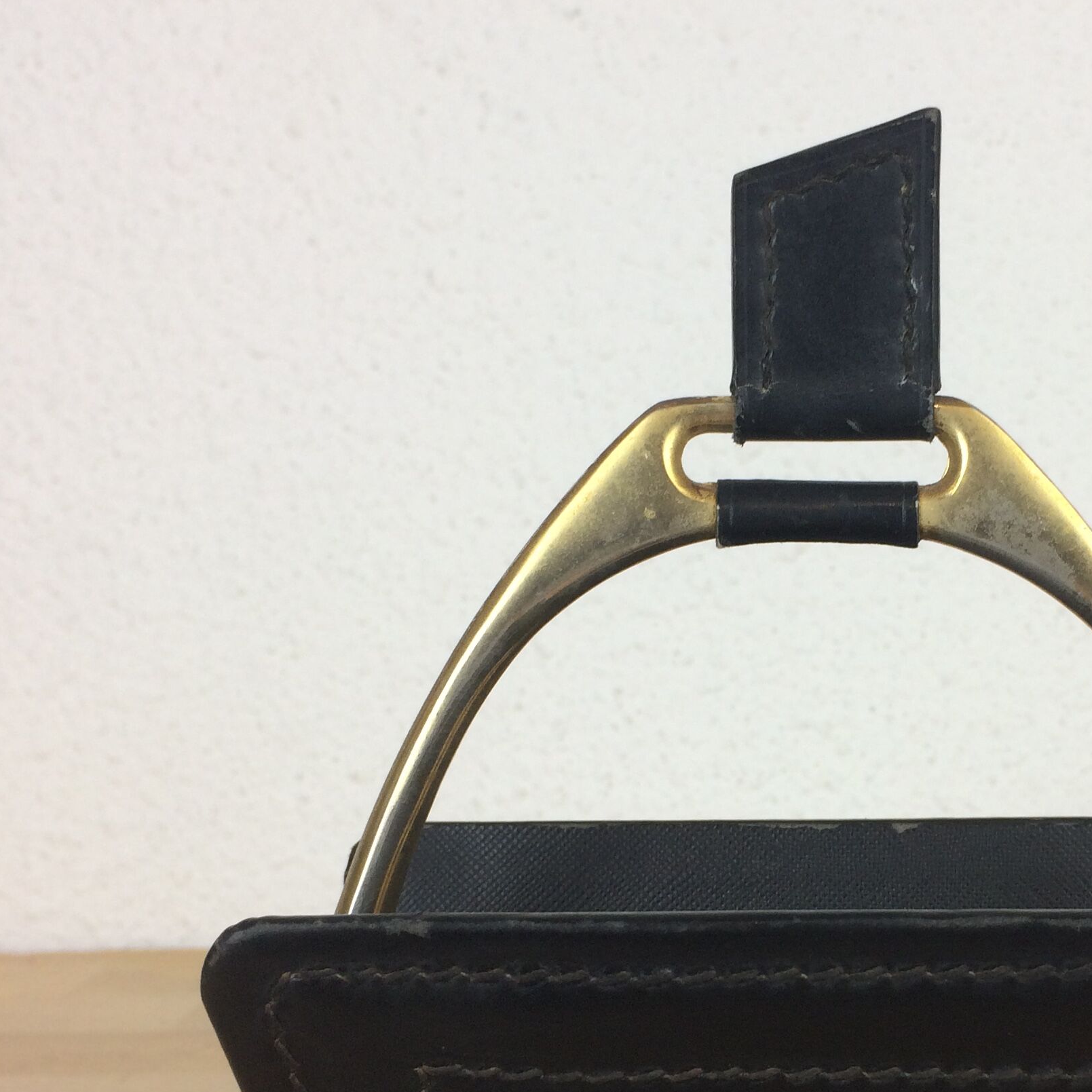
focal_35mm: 52
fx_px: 1856
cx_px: 806
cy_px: 722
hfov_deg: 32.2
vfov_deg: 32.5
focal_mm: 4.15
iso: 50
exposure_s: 1/100
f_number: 2.2
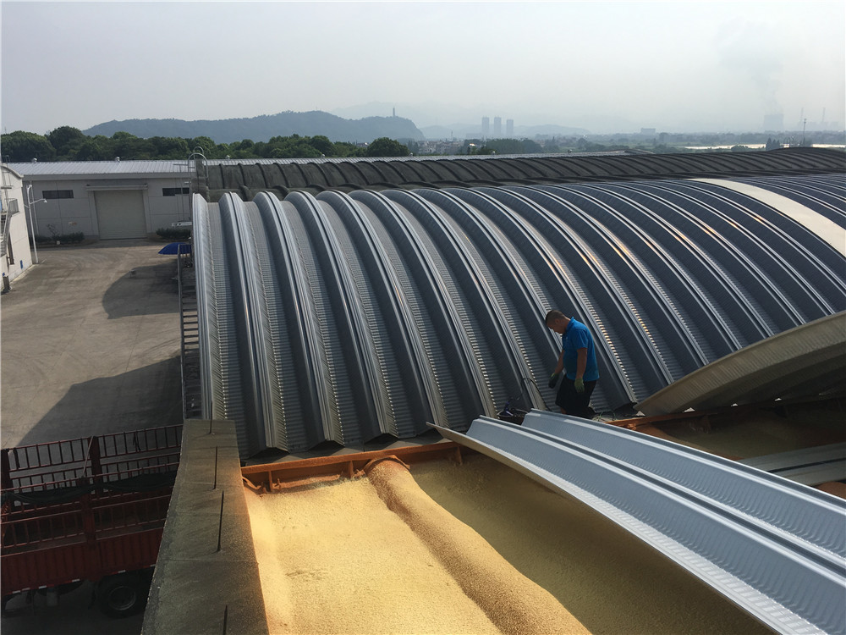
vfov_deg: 48.2
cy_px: 318
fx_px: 709
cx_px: 423
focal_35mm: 29
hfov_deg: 61.7
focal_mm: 4.15
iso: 25
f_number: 2.2
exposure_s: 1/3077
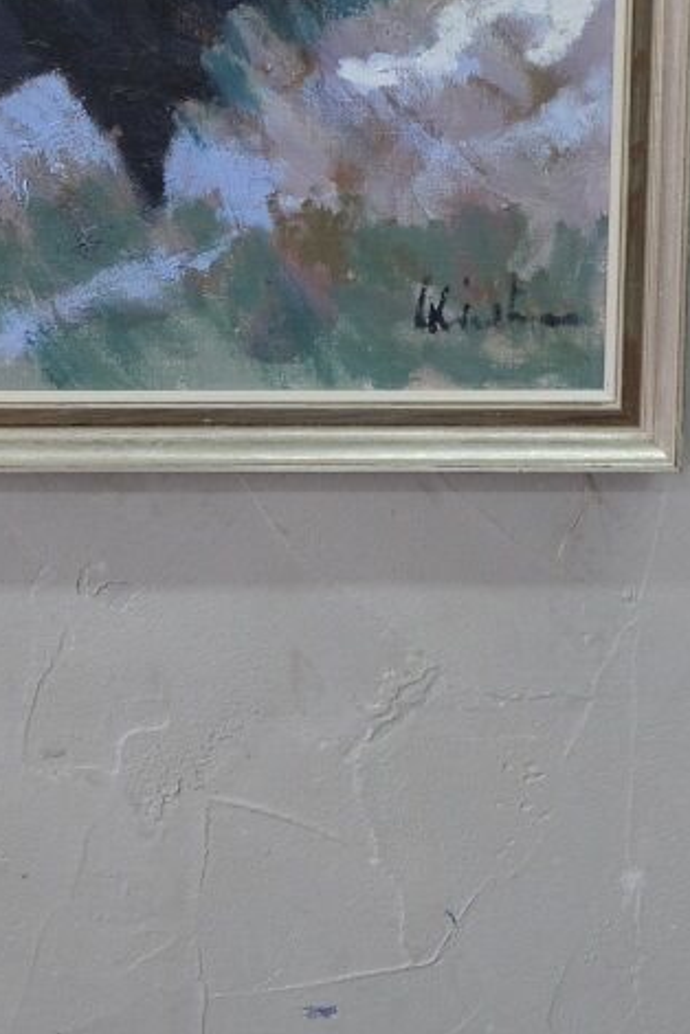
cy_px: -132
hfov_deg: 16.6
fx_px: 2329
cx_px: 75
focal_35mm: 81
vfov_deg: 23.4
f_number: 4
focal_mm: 20.2
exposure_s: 1/28
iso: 640
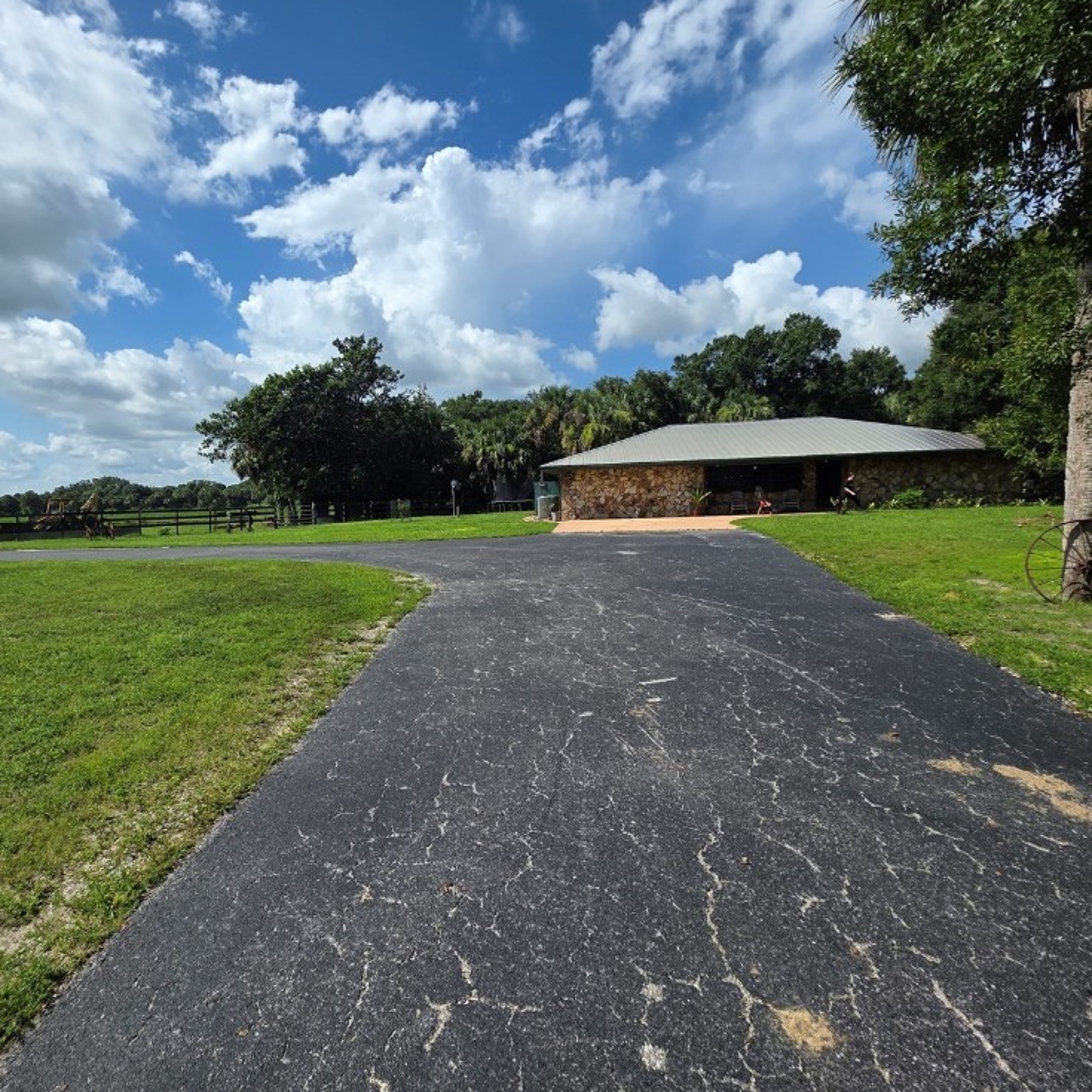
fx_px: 571
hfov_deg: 87.0
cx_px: 474
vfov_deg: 87.4
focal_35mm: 16
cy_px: 542
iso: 40
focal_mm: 2.2
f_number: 1.9
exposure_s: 1/3427
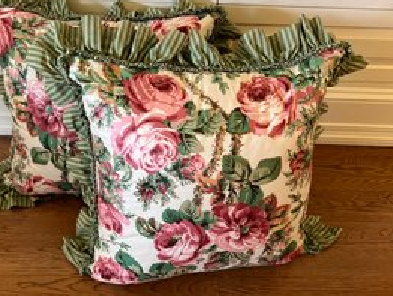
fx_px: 386
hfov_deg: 53.7
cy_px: 156
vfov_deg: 41.8
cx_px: 167
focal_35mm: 34
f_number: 1.5
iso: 320
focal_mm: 5.7
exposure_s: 1/60
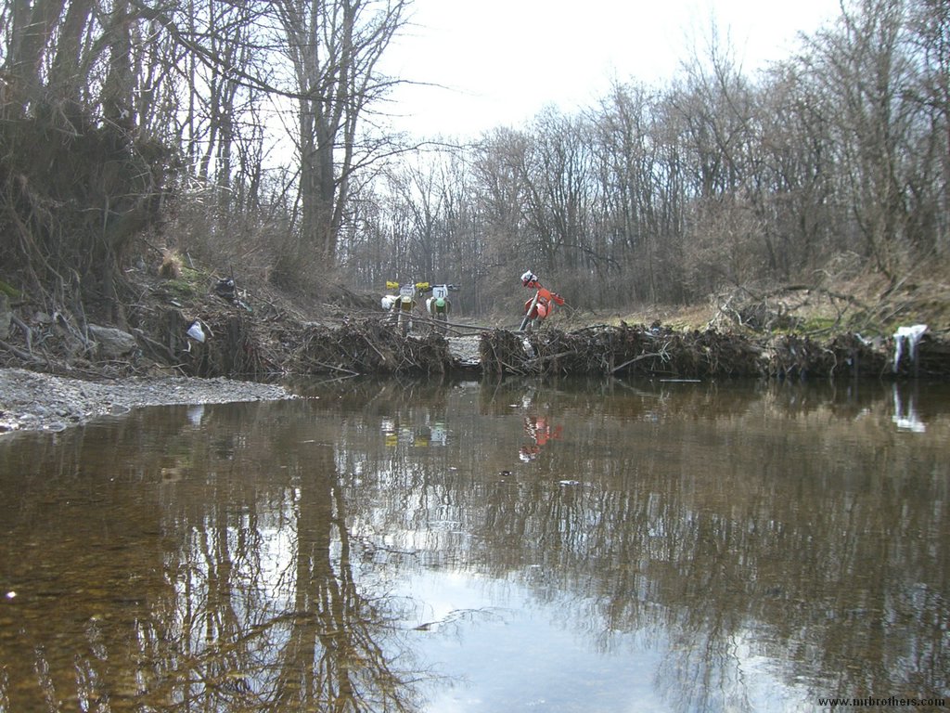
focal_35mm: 38
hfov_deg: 49.0
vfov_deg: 37.7
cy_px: 356
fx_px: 1043
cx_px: 475
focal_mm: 6.2
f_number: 2.7
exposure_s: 1/320
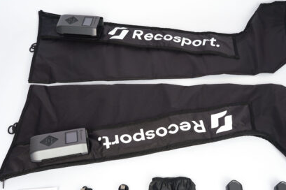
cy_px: 124
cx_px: 166
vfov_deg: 28.4
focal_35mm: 47
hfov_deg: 41.8
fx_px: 373
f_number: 9
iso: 200
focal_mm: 32
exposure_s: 1/160
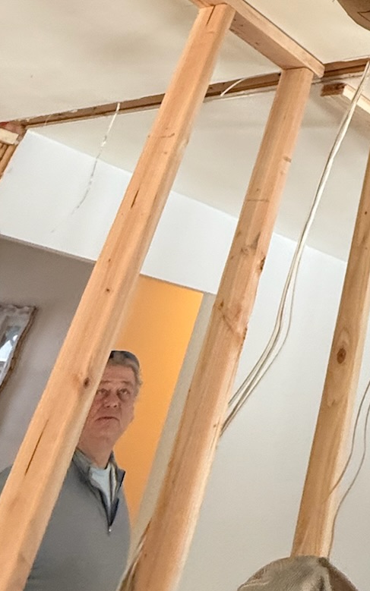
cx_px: 456
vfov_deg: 41.6
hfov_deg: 28.2
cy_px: -36
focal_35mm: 39
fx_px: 629
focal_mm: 2.22
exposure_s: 1/60
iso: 320
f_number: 2.2
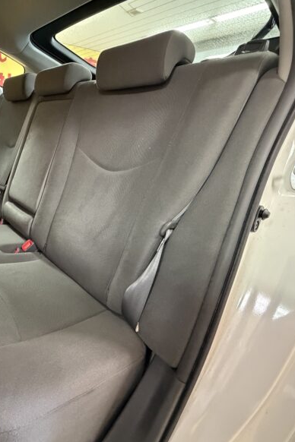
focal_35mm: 20
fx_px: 246
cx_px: 63
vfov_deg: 84.0
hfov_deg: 57.7
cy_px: 222
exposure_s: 1/50
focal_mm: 2.22
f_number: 2.2
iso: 1000
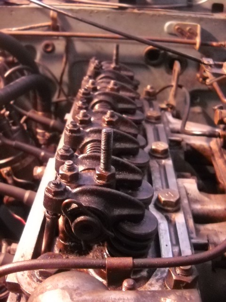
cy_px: 151
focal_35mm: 41
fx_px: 357
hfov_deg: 35.1
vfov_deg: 45.8
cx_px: 113
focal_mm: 6.72
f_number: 3.1
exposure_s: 1/47
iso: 800
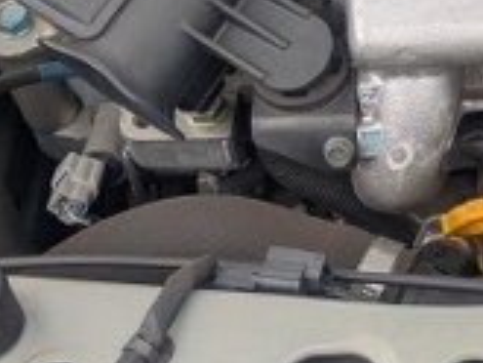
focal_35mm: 121
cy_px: -199
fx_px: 1690
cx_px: 555
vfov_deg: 11.7
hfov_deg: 15.7
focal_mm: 5.43
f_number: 1.89
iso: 242
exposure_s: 1/120
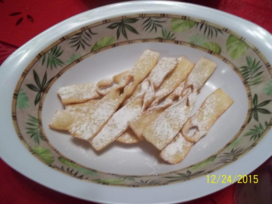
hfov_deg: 56.8
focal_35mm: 32
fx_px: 251
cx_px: 136
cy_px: 102
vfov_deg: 44.2
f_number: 2.9
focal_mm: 5.7
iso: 160
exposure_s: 1/20
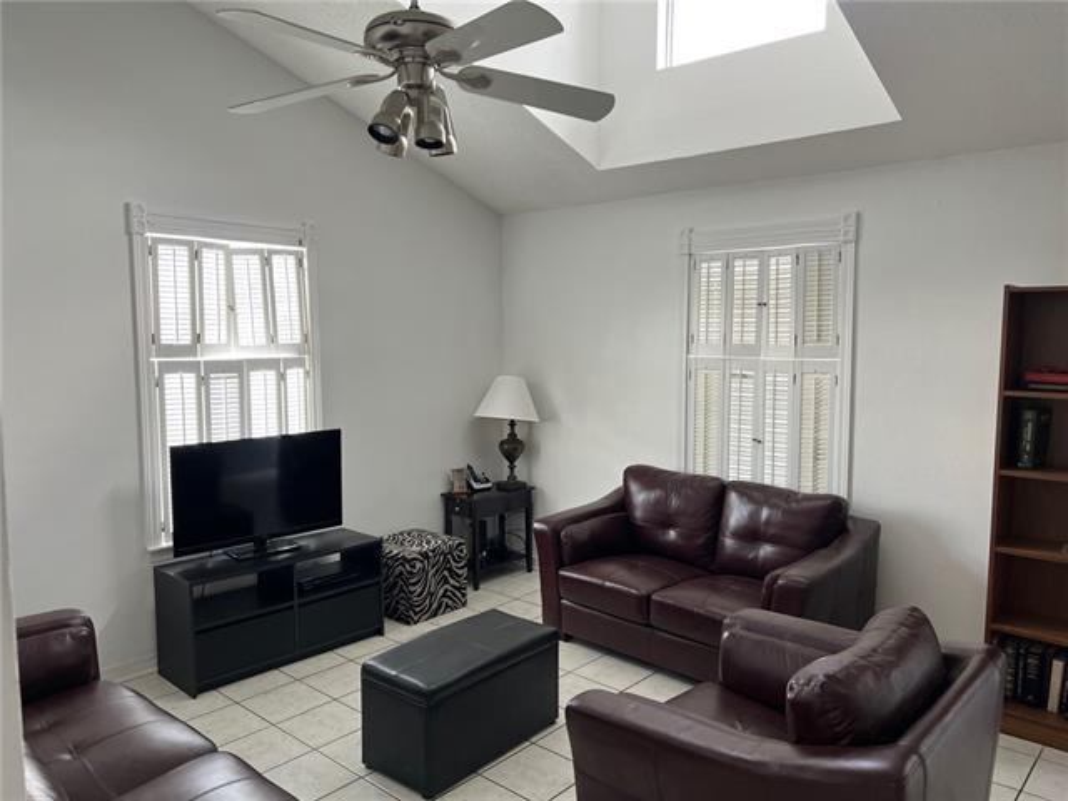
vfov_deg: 53.1
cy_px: 400
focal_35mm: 26
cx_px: 534
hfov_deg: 67.3
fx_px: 802
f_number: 1.5
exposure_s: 1/121
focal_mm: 5.7
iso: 100
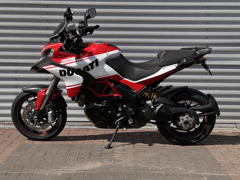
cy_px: 90
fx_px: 534
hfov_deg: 25.3
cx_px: 120
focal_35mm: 77
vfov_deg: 19.1
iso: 32
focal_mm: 9
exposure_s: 1/774
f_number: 2.8
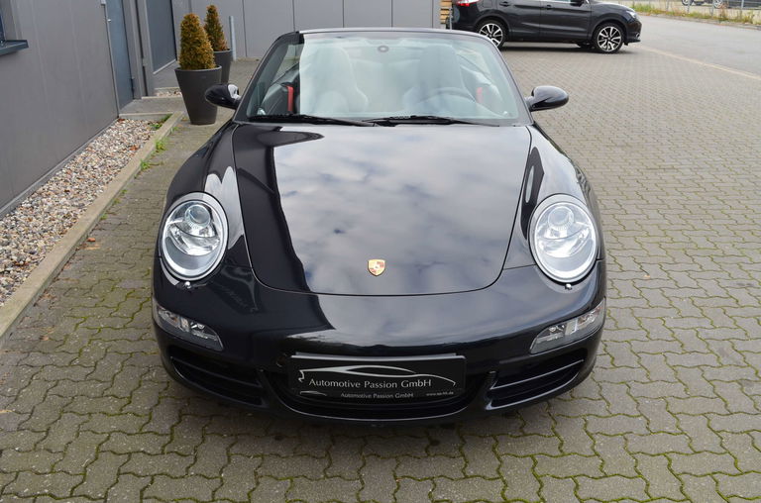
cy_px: 252
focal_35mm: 33
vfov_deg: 39.8
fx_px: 696
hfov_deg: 57.3
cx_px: 380
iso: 400
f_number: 10
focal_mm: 22
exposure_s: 1/50
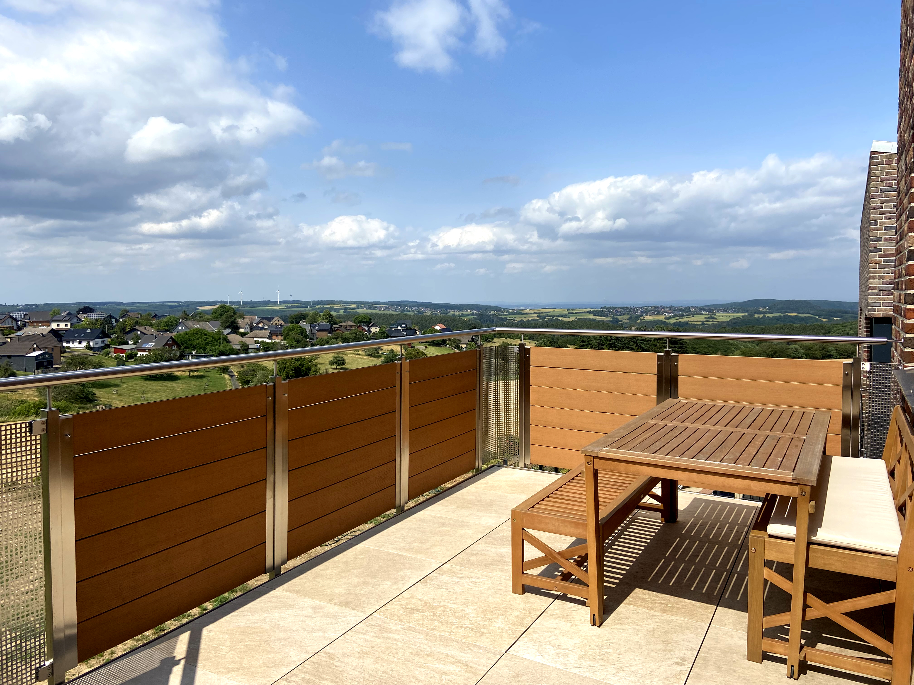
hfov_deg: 67.3
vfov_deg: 53.1
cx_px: 457
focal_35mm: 26
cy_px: 342
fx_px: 687
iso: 32
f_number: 1.8
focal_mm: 4.2
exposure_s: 1/4608
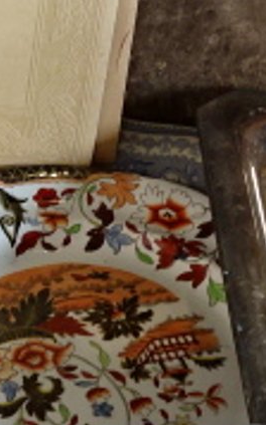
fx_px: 1057
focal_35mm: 91
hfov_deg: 14.2
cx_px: 18
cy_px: 152
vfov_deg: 22.7
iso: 250
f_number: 3.5
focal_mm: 4.1
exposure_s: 1/30
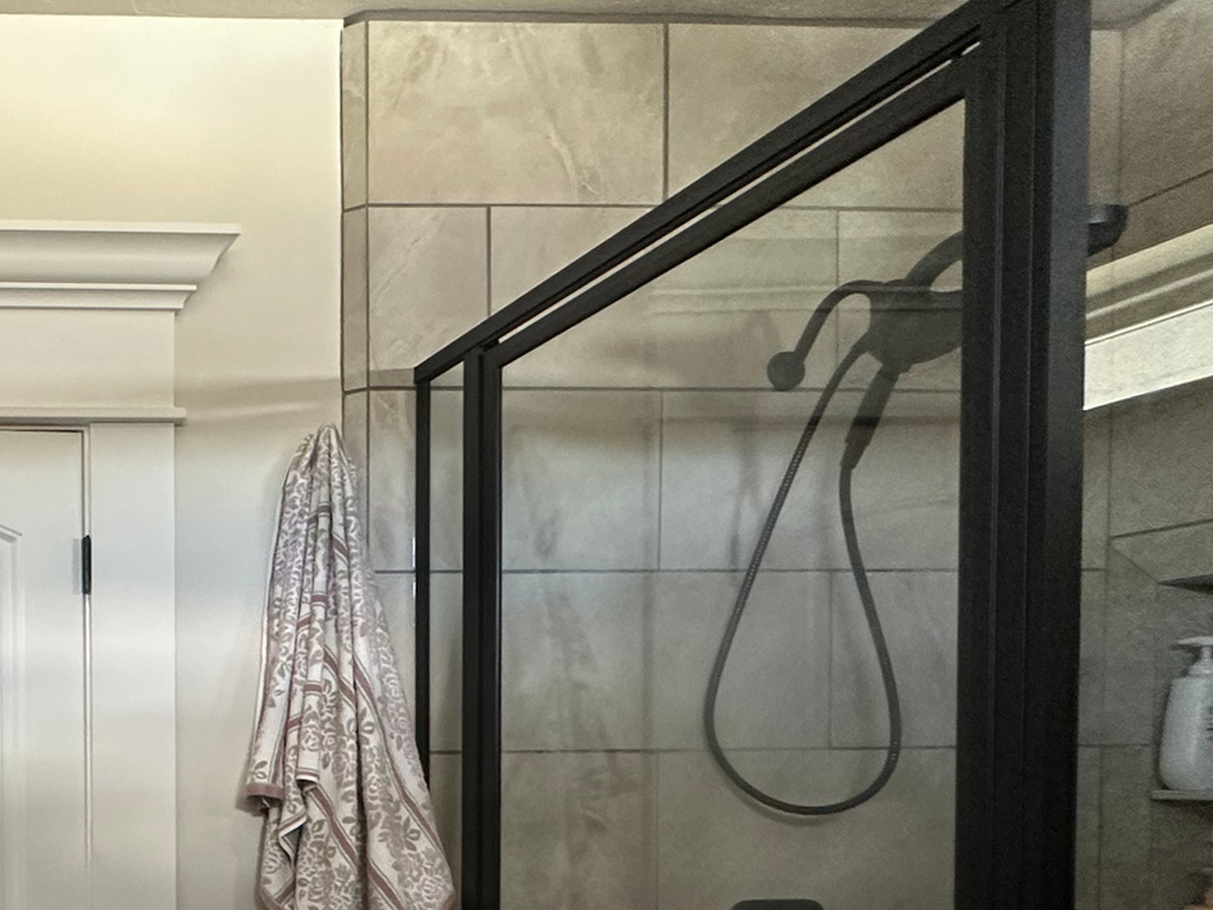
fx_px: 1157
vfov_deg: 40.0
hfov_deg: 42.5
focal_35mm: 33
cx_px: -141
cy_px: 804
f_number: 2.2
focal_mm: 2.22
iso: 320
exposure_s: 1/60
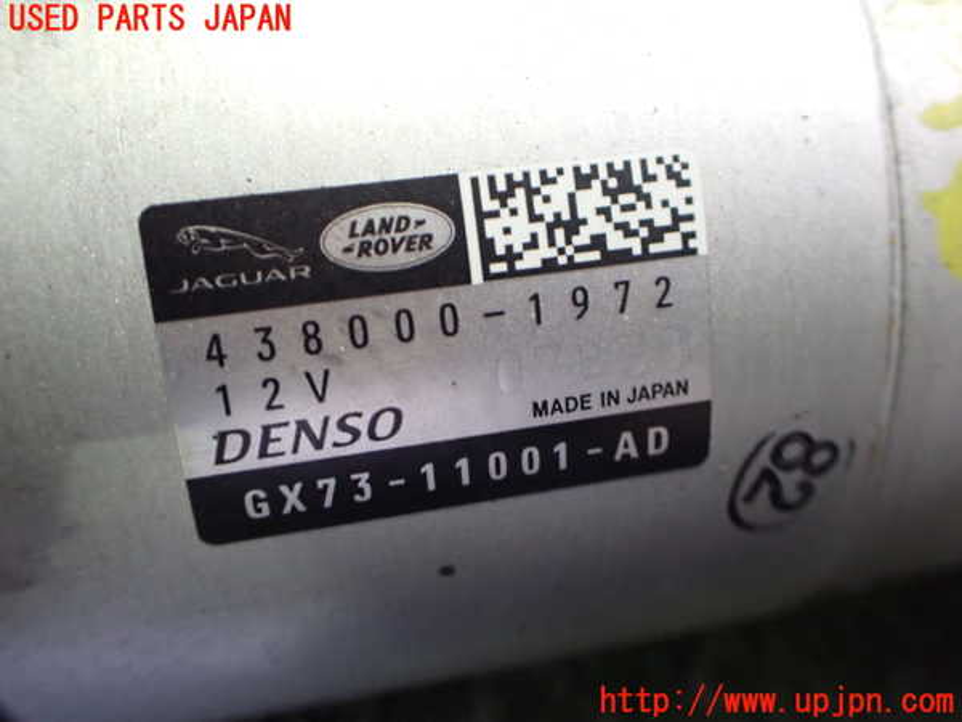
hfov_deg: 60.0
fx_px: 834
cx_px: 481
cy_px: 361
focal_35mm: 30
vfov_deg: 46.8
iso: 800
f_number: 2.3
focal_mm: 5.4
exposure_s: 1/30
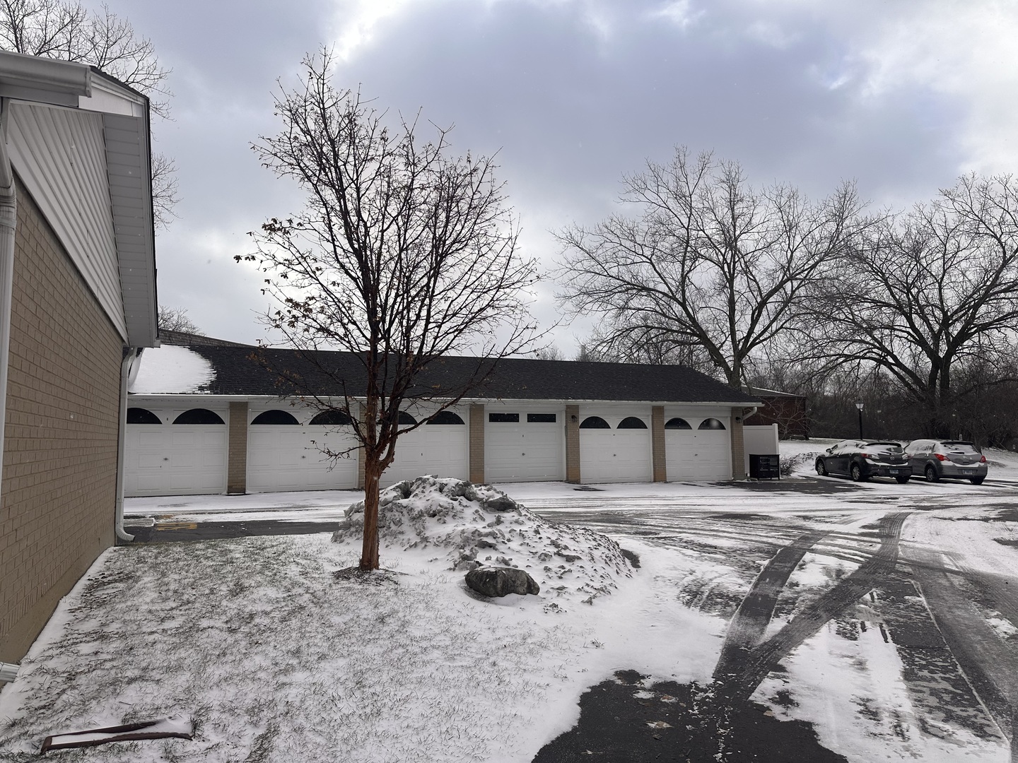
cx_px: 509
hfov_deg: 71.6
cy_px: 382
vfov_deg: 56.8
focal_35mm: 24
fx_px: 706
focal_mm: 6.86
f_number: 1.78
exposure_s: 1/5263
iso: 80
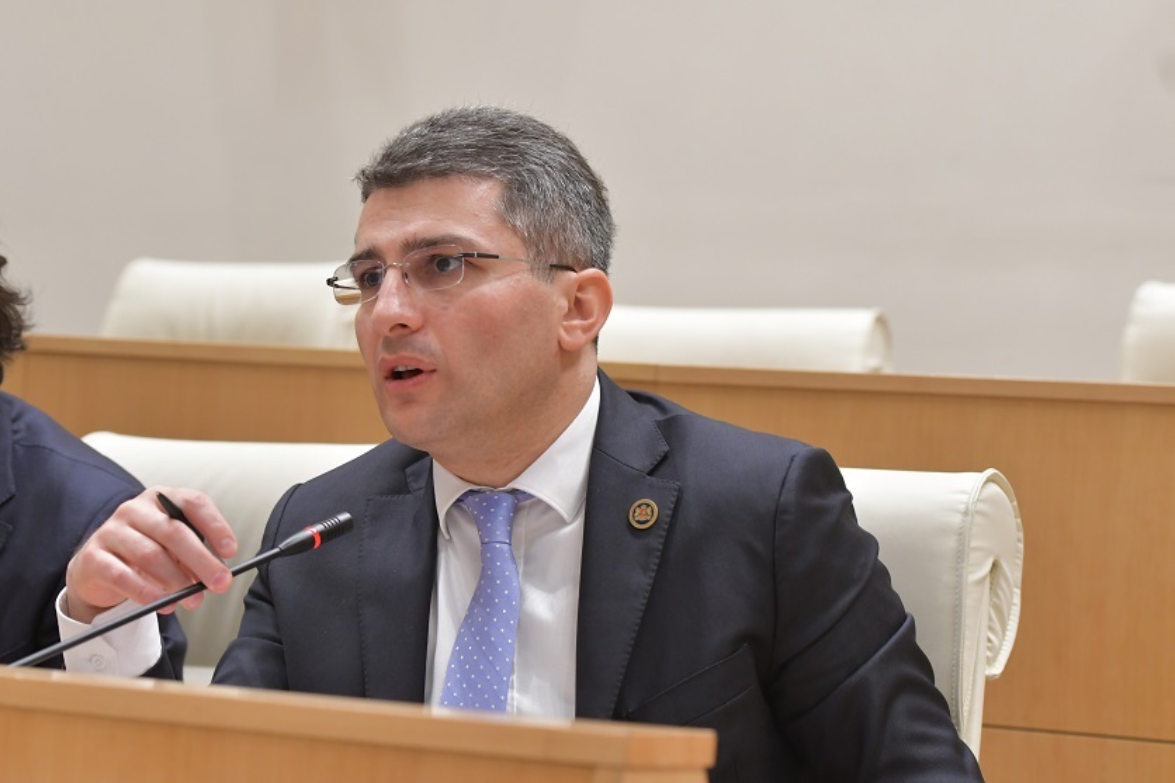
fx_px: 3916
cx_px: 588
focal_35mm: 120
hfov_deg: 17.1
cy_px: 392
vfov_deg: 11.4
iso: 2000
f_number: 4
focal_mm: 80
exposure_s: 1/125
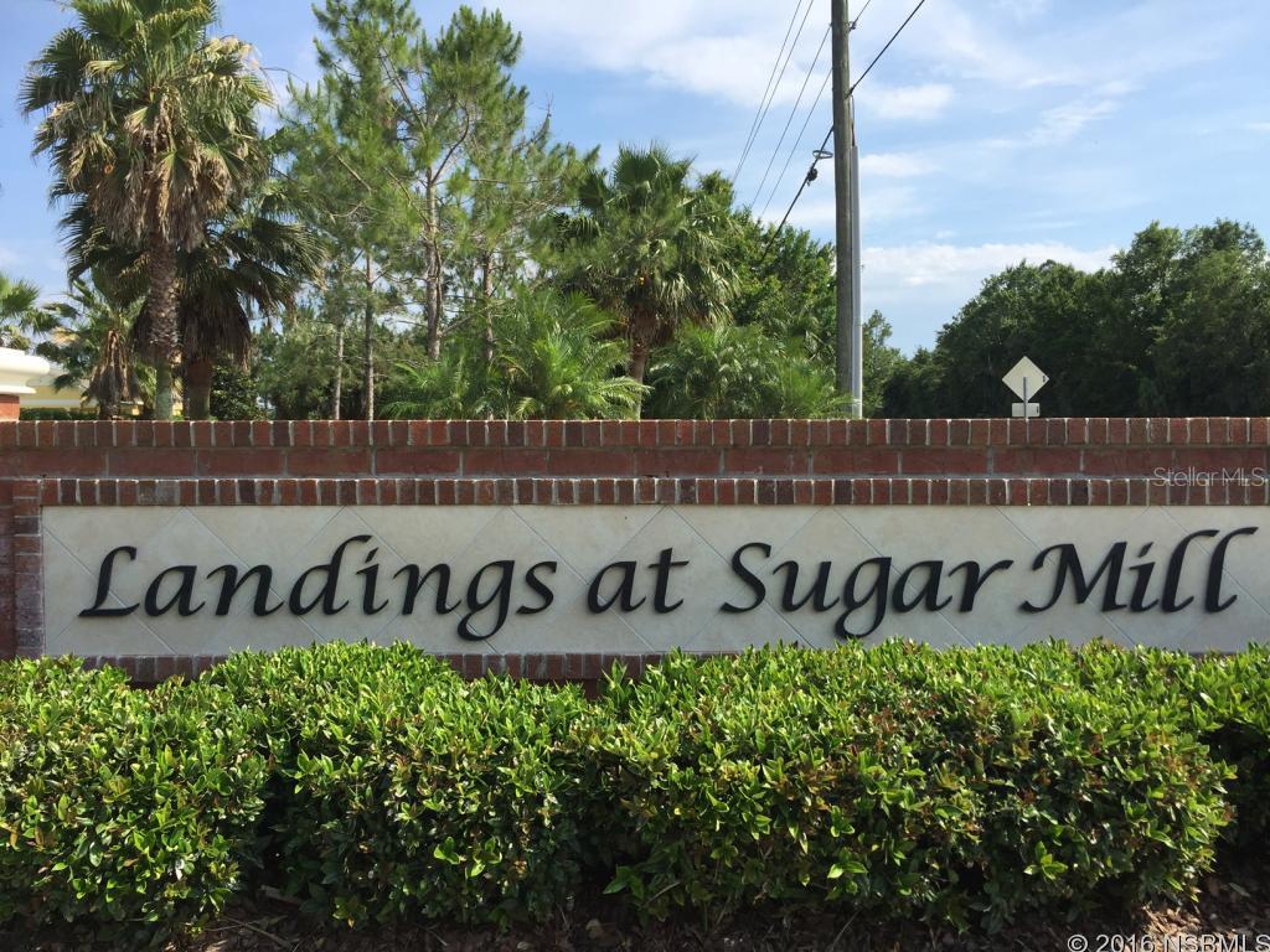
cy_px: 476
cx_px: 635
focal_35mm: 29
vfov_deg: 48.2
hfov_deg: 61.7
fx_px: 1064
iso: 32
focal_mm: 4.15
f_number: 2.2
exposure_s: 1/1647
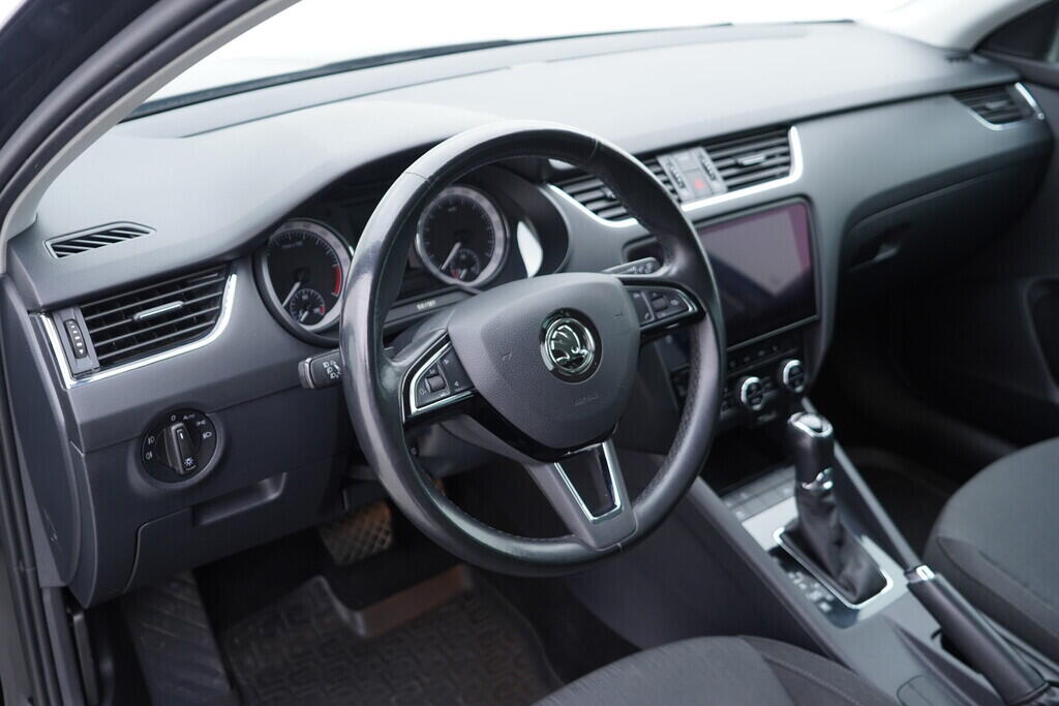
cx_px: 530
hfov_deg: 53.1
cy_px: 353
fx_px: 1059
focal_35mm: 36
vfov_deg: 36.9
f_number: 2.8
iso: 250
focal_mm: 24
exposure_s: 1/40
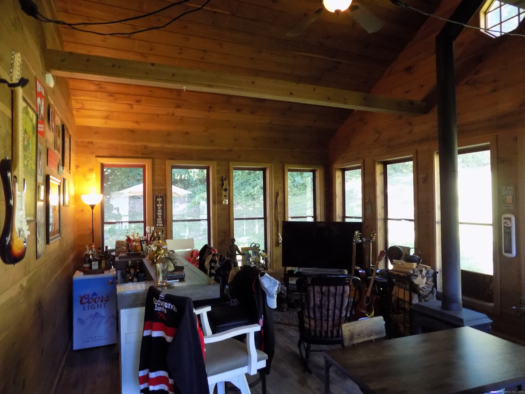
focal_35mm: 23
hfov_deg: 73.9
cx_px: 262
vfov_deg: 58.9
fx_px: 349
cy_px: 197
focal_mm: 4
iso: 400
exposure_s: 1/25
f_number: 3.1
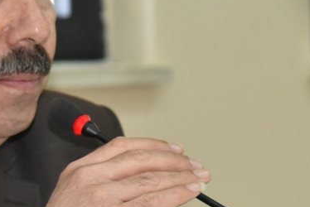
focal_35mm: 301
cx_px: -31
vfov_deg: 4.6
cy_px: 87
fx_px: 2594
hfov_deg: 6.8
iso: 2500
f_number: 6.3
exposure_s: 1/160
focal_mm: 110
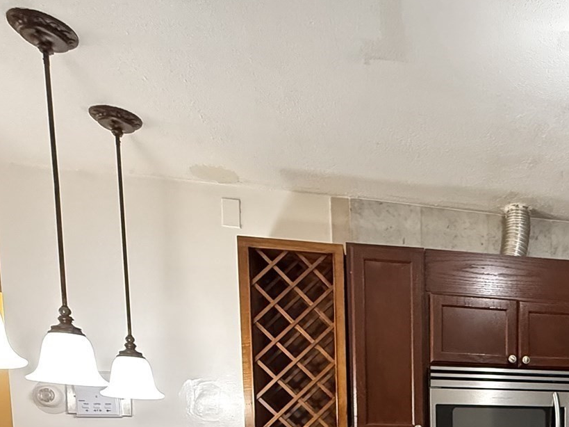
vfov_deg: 33.6
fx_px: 575
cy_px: 503
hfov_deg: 46.5
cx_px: 531
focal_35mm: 35
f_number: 2.2
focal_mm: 2.22
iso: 800
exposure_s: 1/60
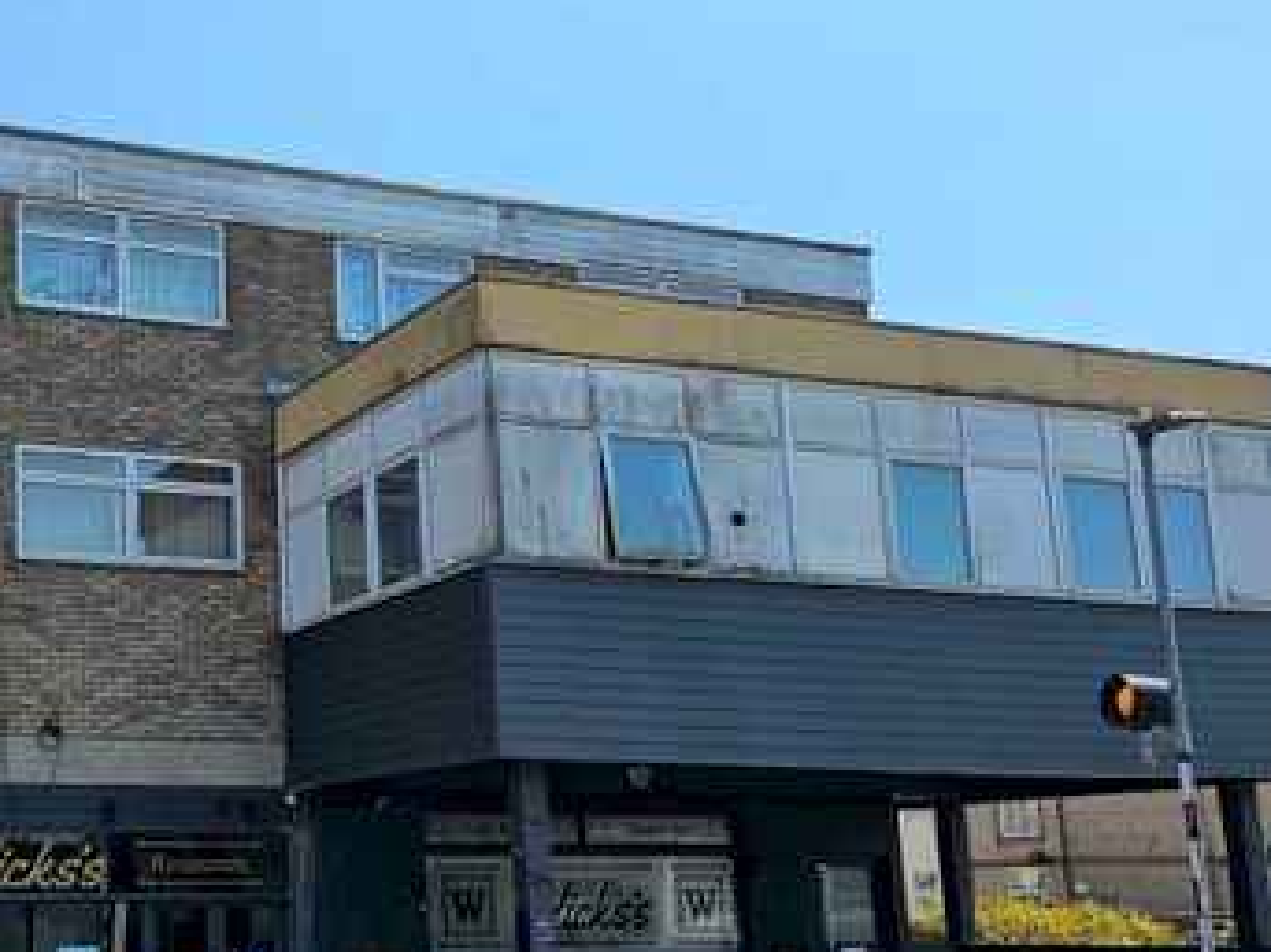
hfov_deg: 37.3
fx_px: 1725
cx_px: 78
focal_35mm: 47
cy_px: 609
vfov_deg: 30.7
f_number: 1.7
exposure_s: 1/694
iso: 10
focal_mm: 6.3
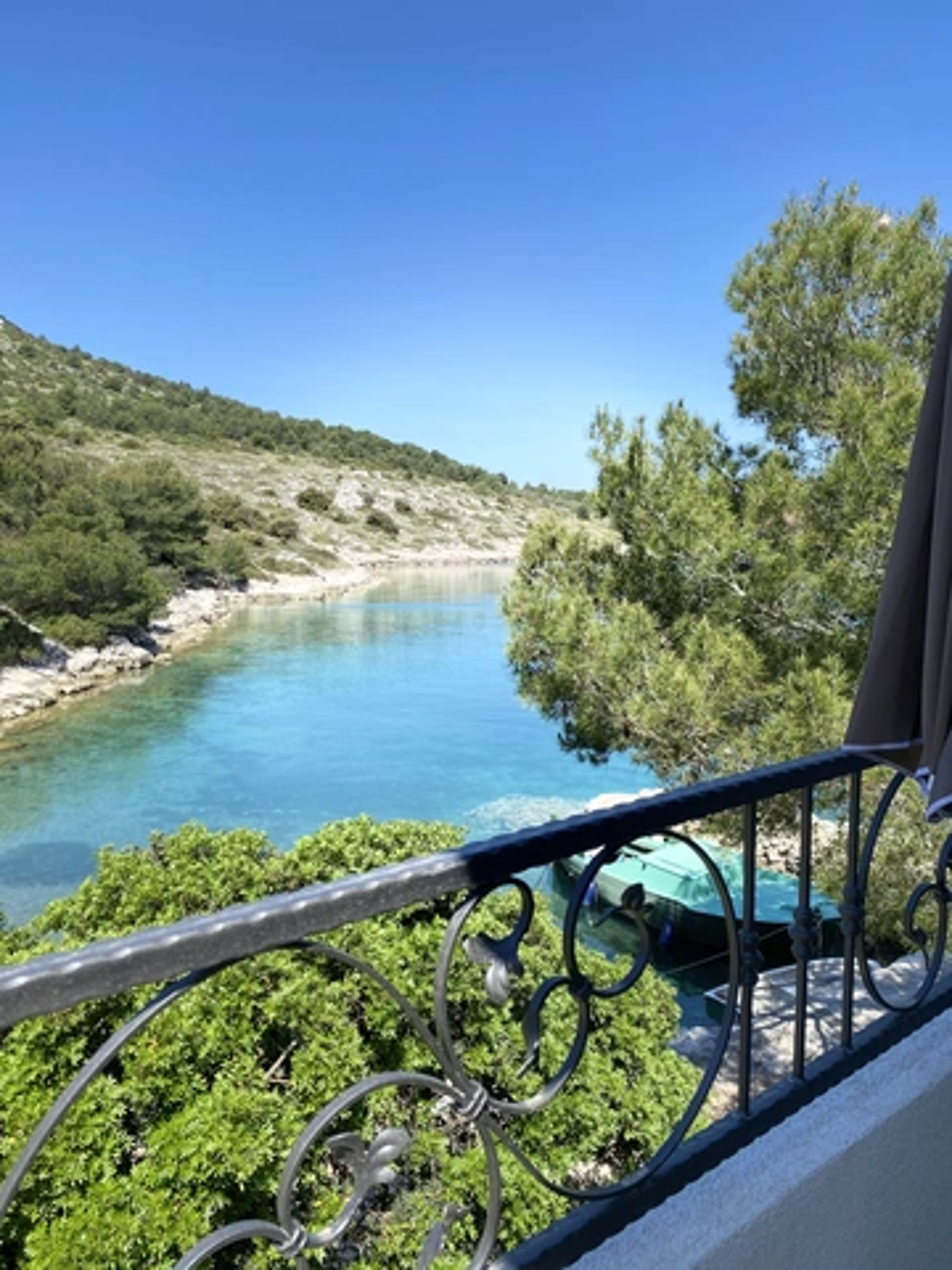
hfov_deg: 53.1
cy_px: 635
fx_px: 953
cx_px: 476
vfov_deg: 67.3
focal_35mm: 26
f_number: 1.8
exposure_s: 1/1025
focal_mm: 4.25
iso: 32
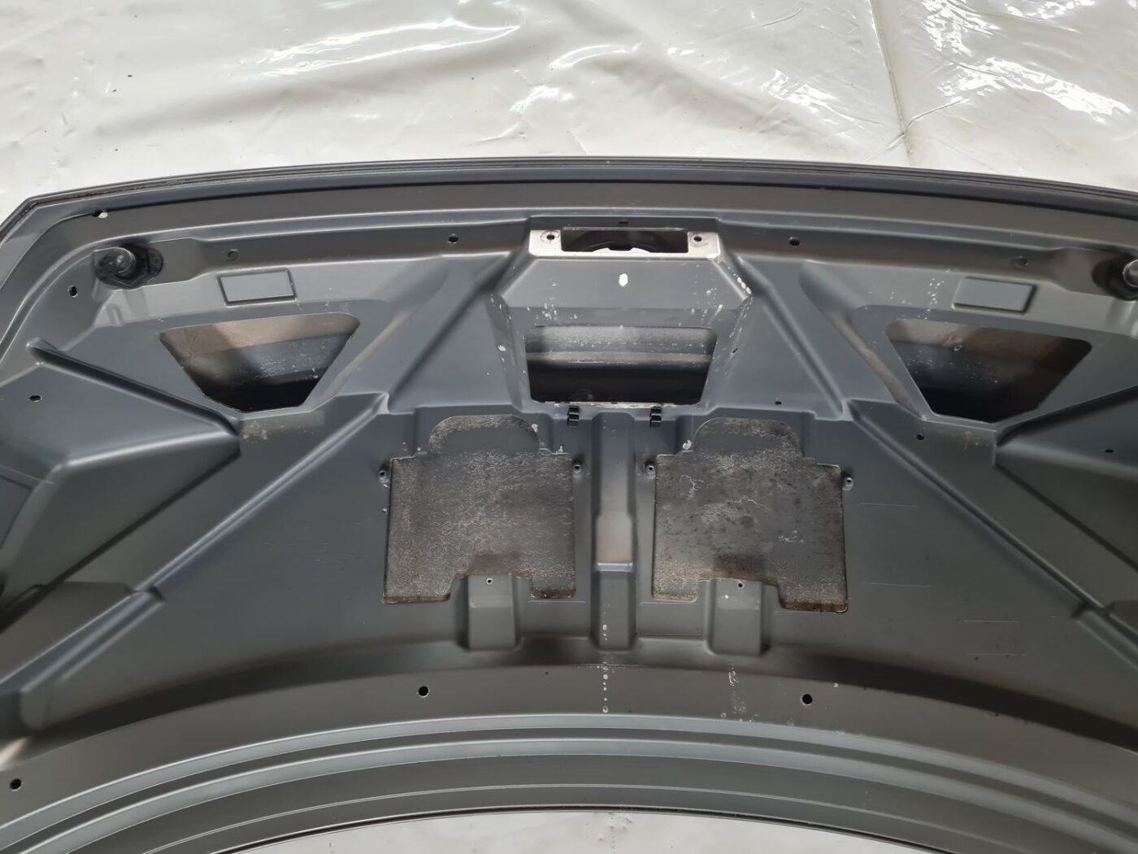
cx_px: 569
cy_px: 427
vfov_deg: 53.1
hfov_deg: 67.3
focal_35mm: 26
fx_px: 855
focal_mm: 5.4
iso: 200
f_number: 1.8
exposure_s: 1/100
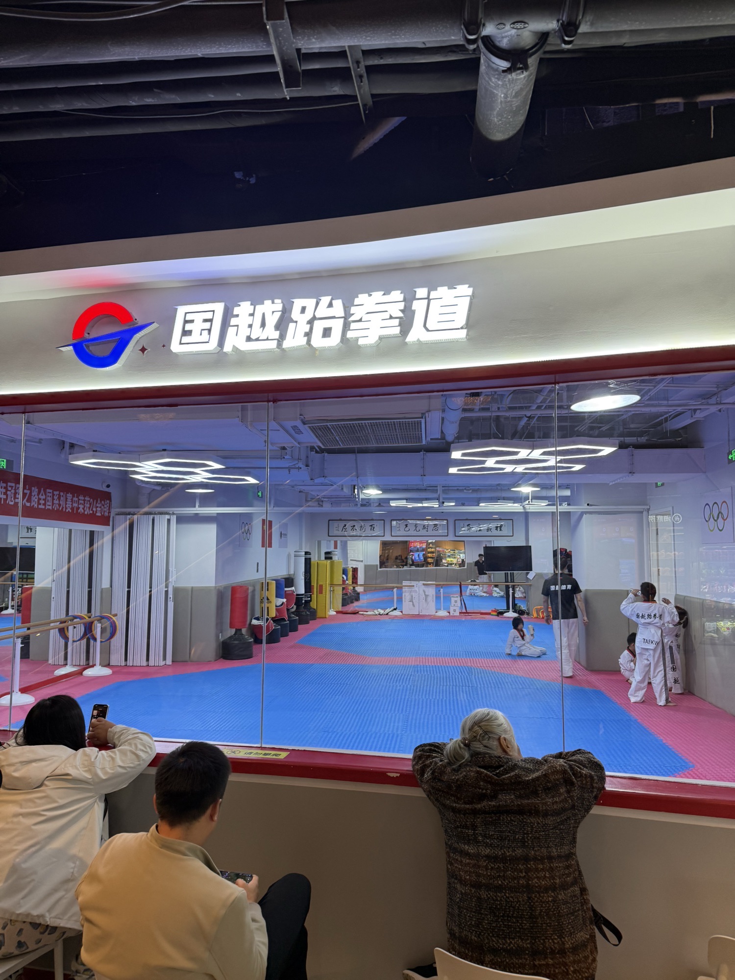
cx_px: 368
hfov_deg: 56.8
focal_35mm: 24
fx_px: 679
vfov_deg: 71.6
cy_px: 490
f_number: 1.78
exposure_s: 1/100
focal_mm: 6.76
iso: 100
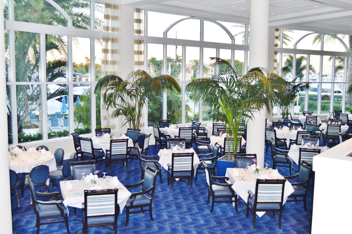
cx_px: 176
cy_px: 117
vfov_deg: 36.8
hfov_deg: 53.2
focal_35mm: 36
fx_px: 352
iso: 800
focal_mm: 24
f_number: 4
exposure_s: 1/60
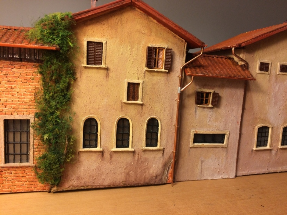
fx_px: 240
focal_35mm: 29
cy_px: 108
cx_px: 144
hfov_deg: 61.7
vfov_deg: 48.2
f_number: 2.2
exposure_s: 1/50
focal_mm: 4.15
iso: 50
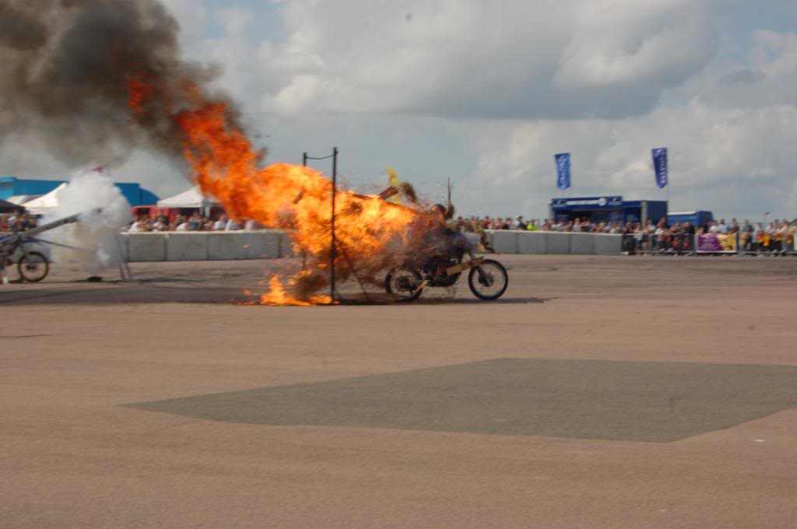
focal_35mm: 82
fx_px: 1824
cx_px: 398
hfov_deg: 24.6
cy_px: 264
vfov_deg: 16.5
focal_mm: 55
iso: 200
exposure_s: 1/250
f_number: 10
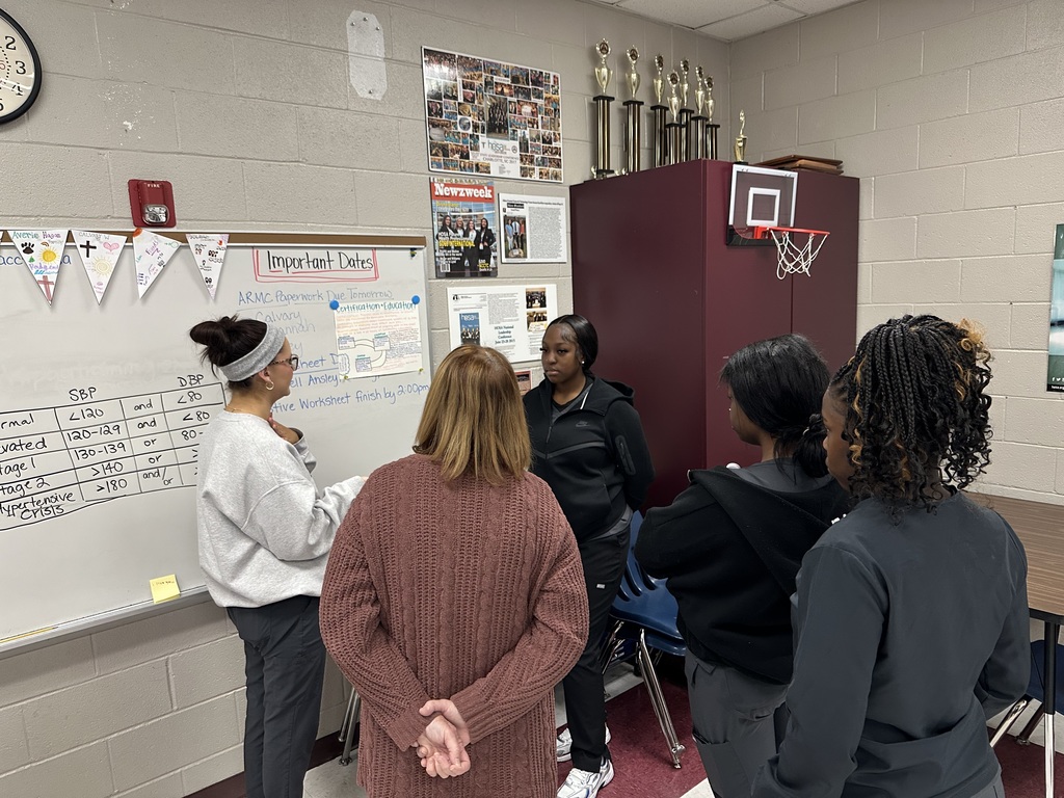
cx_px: 532
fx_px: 738
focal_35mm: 24
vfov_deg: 56.8
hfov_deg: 71.6
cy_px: 399
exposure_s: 1/60
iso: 320
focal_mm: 6.86
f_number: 1.78
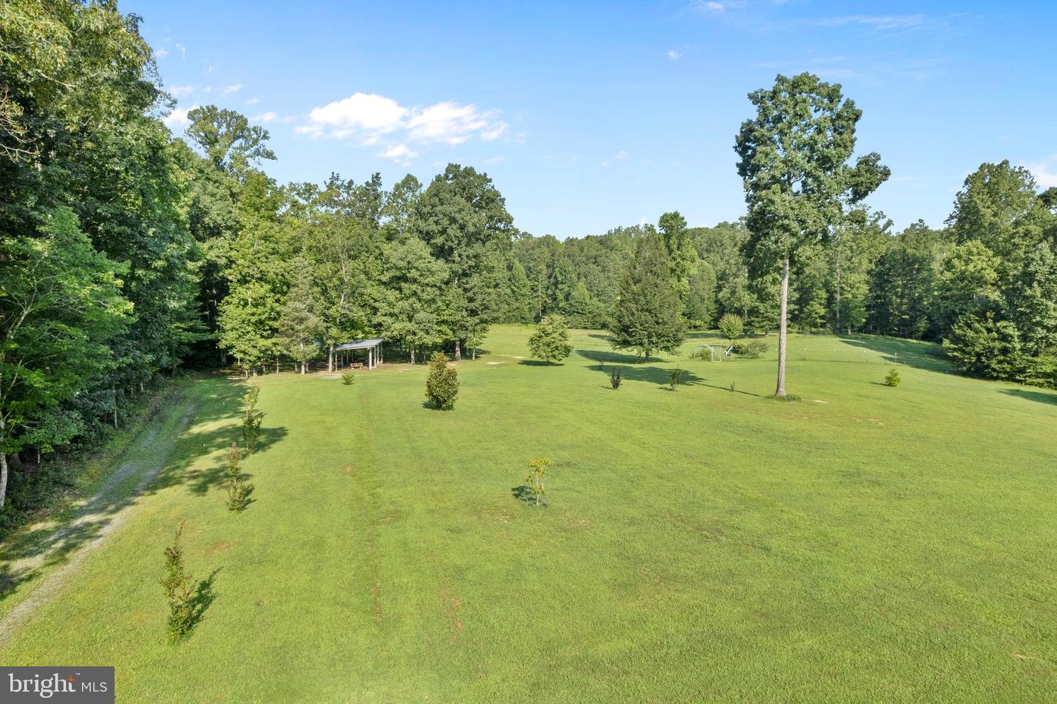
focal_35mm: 22
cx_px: 528
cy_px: 352
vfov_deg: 57.2
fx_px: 646
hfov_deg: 78.6
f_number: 2.8
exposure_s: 1/1600
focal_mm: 8.38
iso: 110
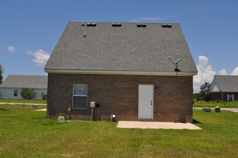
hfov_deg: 51.3
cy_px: 79
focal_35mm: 38
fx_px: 248
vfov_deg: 35.4
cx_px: 119
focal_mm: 25
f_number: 11
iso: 200
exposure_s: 1/500
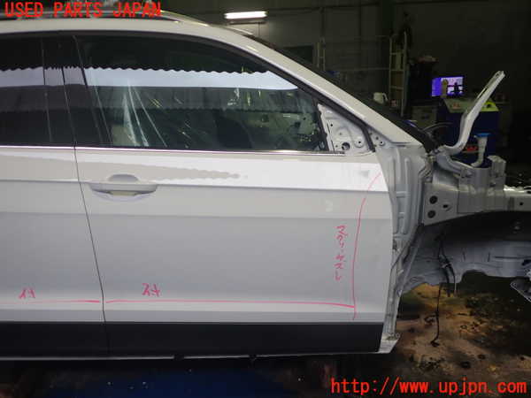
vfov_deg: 46.8
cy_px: 199
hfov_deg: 60.0
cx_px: 266
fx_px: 460
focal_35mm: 30
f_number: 2.3
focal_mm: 5.4
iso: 200
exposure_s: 1/100
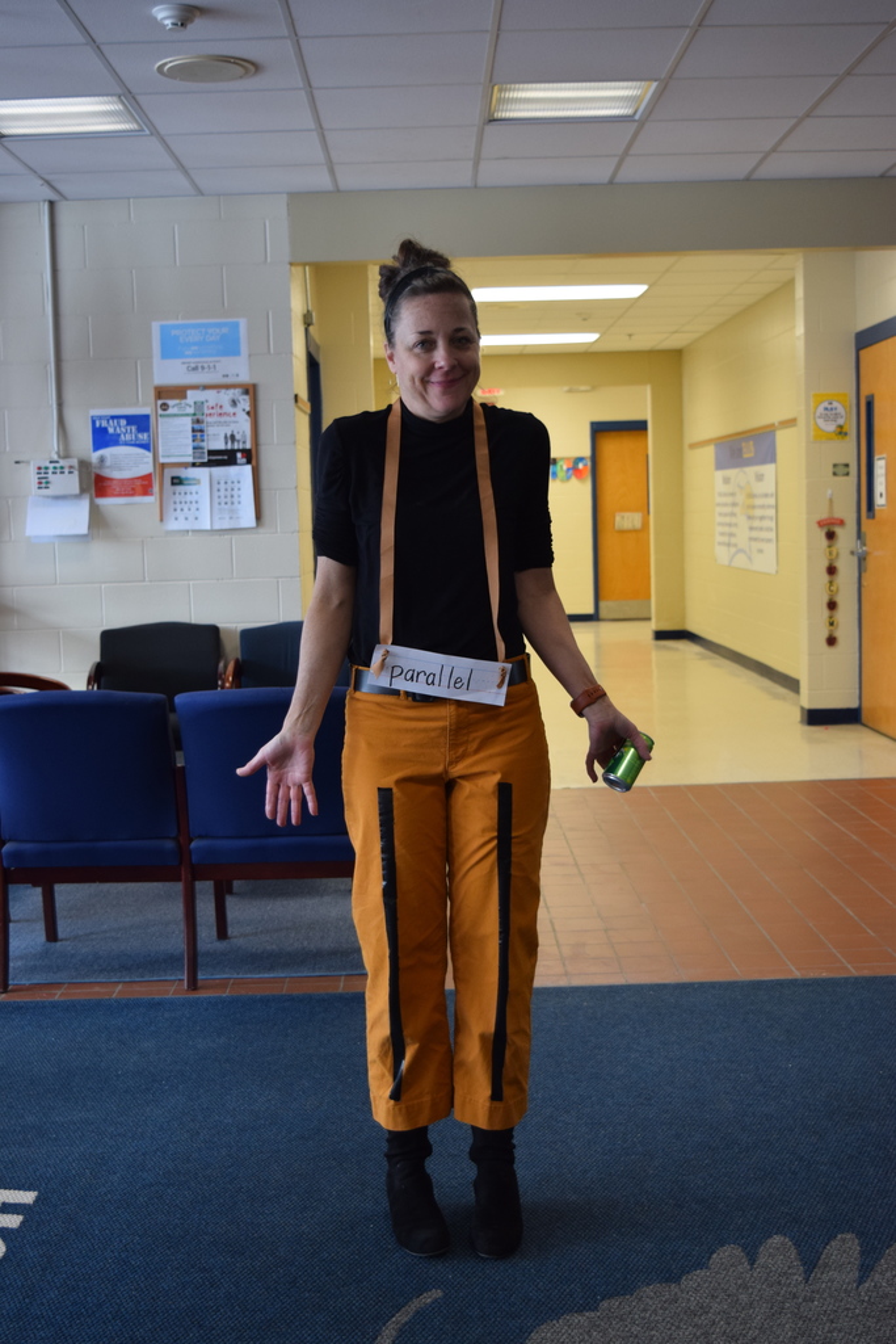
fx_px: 1623
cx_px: 448
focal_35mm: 44
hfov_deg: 30.9
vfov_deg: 45.0
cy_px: 672
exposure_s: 1/60
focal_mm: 29
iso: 640
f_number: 4.2
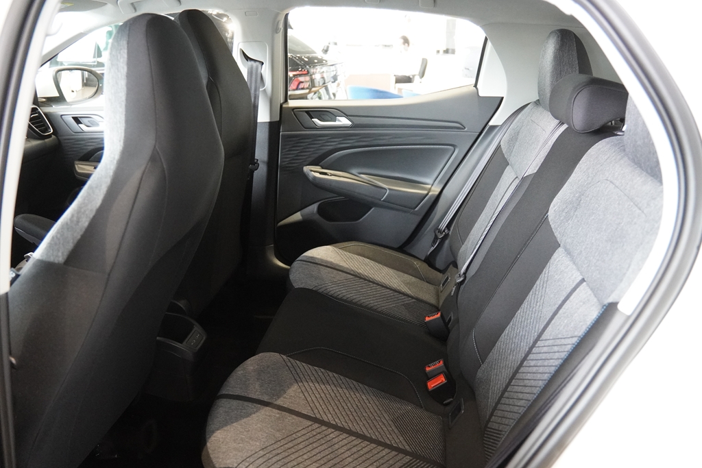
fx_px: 527
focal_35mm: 27
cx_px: 351
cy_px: 234
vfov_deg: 47.9
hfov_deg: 67.4
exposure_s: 1/160
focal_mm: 18
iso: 4000
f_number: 2.8
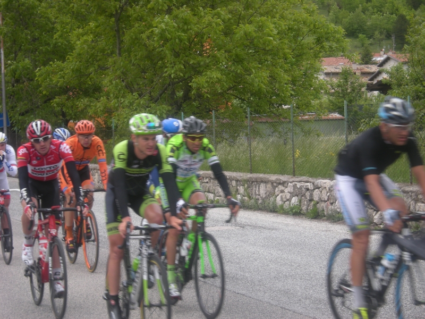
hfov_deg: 19.3
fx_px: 1252
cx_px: 212
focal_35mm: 102
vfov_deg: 14.5
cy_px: 160
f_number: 5.6
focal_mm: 17
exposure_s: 1/159
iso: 64
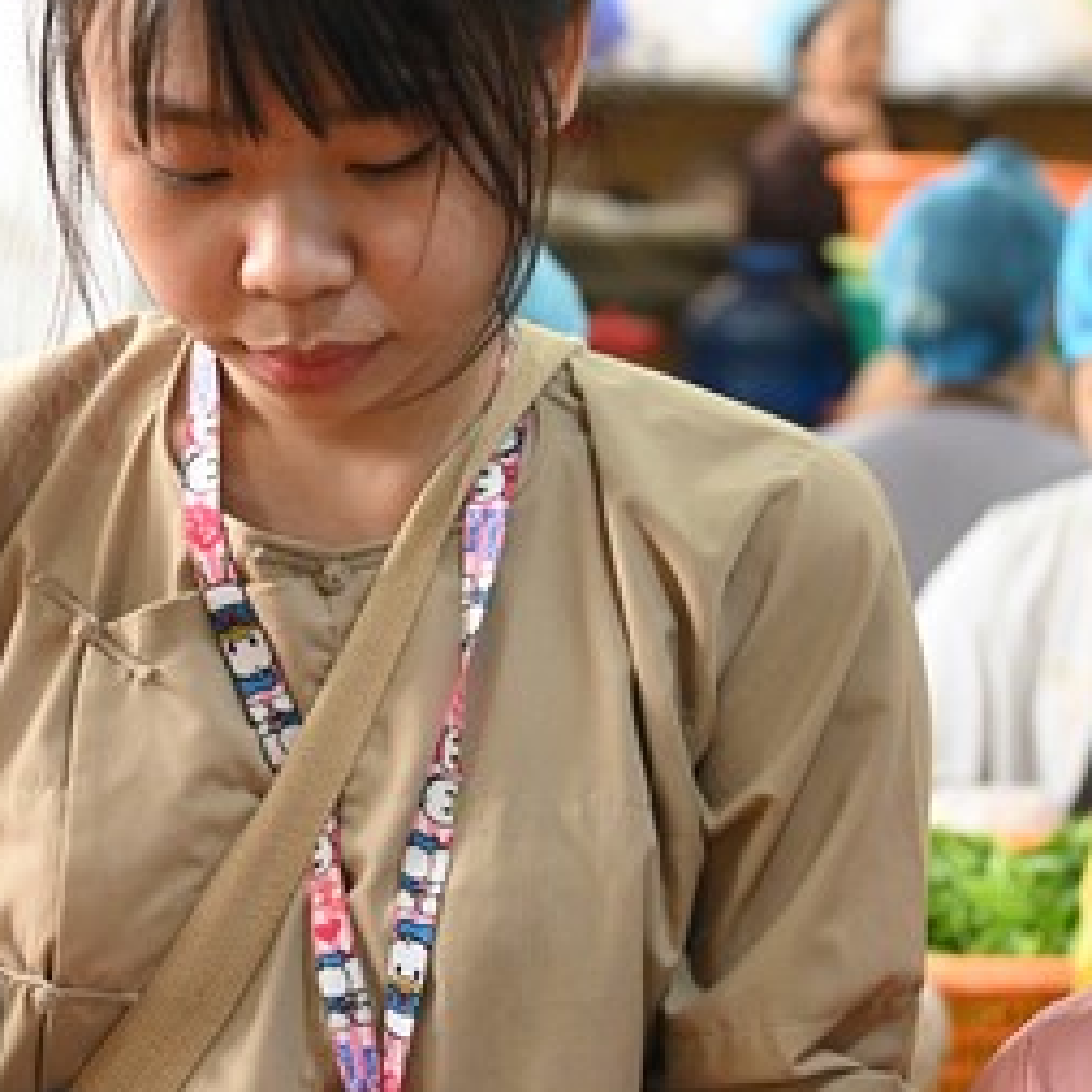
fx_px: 4818
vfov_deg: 12.9
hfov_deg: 12.9
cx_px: 211
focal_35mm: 135
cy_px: 643
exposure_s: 1/160
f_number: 4
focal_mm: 62
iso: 5000
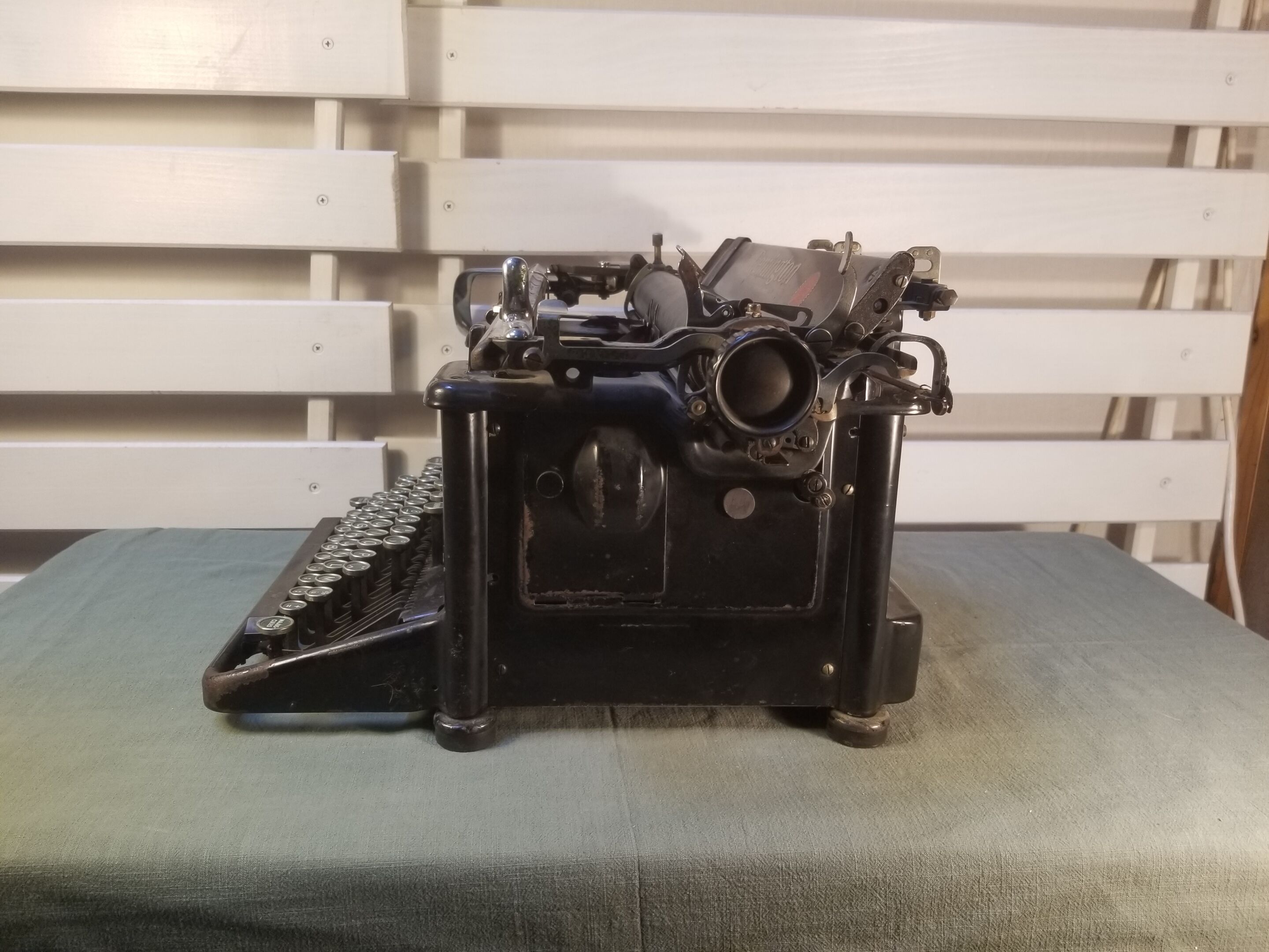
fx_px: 953
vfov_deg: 53.1
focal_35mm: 26
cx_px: 634
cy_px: 476
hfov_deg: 67.3
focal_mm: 4.25
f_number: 1.7
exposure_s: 1/100
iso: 100
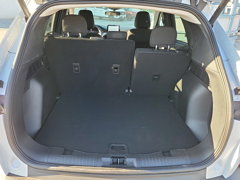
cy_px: 90
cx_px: 120
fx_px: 180
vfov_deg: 53.1
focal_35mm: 26
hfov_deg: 67.3
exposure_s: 1/119
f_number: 1.8
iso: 87
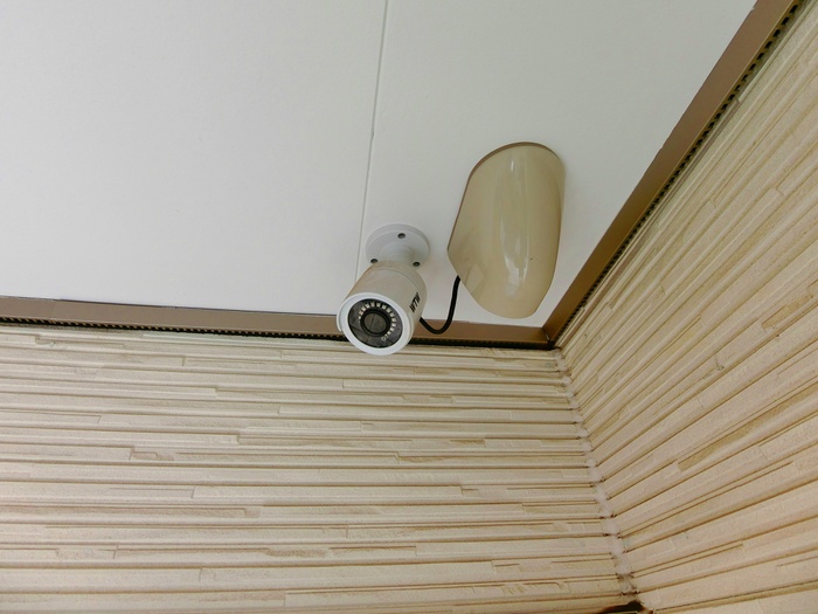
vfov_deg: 68.7
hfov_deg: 84.7
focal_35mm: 19
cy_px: 307
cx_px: 409
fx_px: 449
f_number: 2.7
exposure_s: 1/640
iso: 80
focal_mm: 4.06
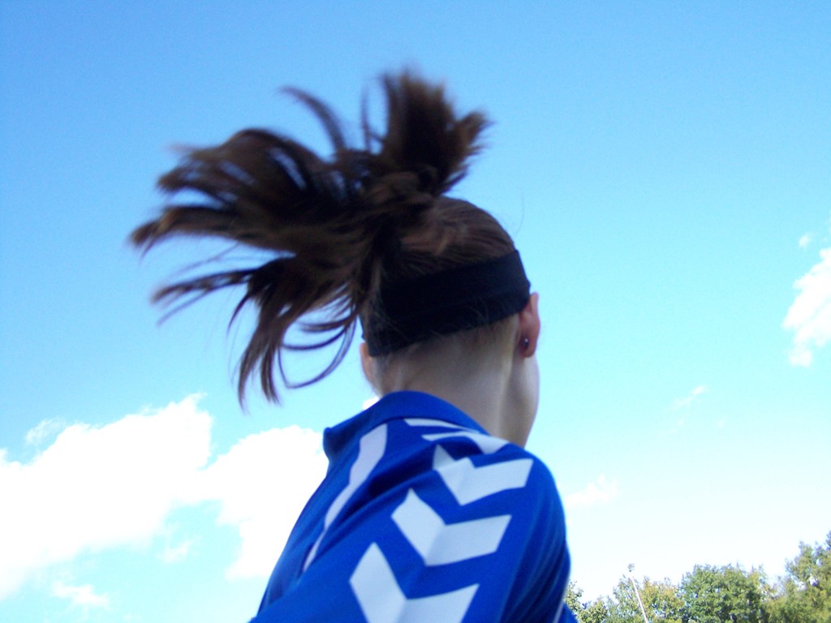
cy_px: 312
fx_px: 912
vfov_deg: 37.7
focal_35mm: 38
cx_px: 416
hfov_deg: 49.0
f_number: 2.8
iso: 160
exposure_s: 1/640
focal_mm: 6.3
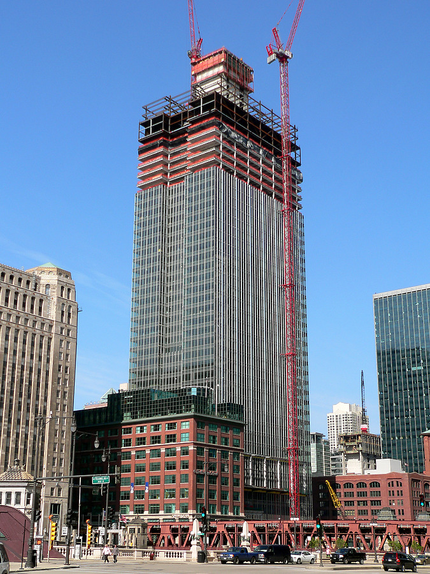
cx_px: 215
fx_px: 795
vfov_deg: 39.7
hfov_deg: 30.3
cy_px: 287
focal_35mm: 48
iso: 80
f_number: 4
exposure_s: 1/640
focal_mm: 8.1
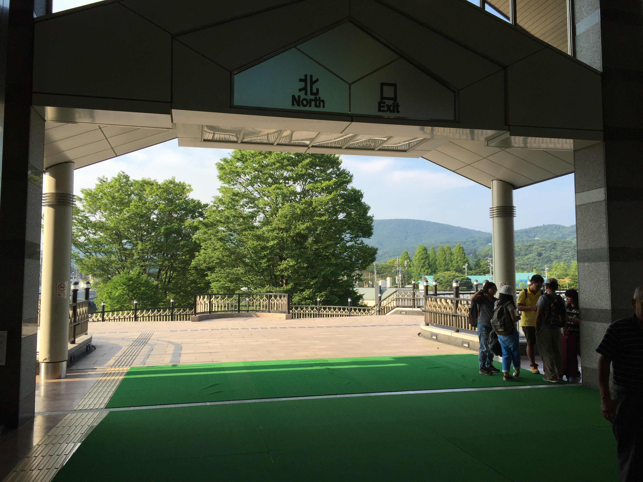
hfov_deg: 61.7
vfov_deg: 48.2
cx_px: 322
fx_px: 539
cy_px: 241
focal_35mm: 29
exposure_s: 1/989
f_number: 2.2
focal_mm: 4.15
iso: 32
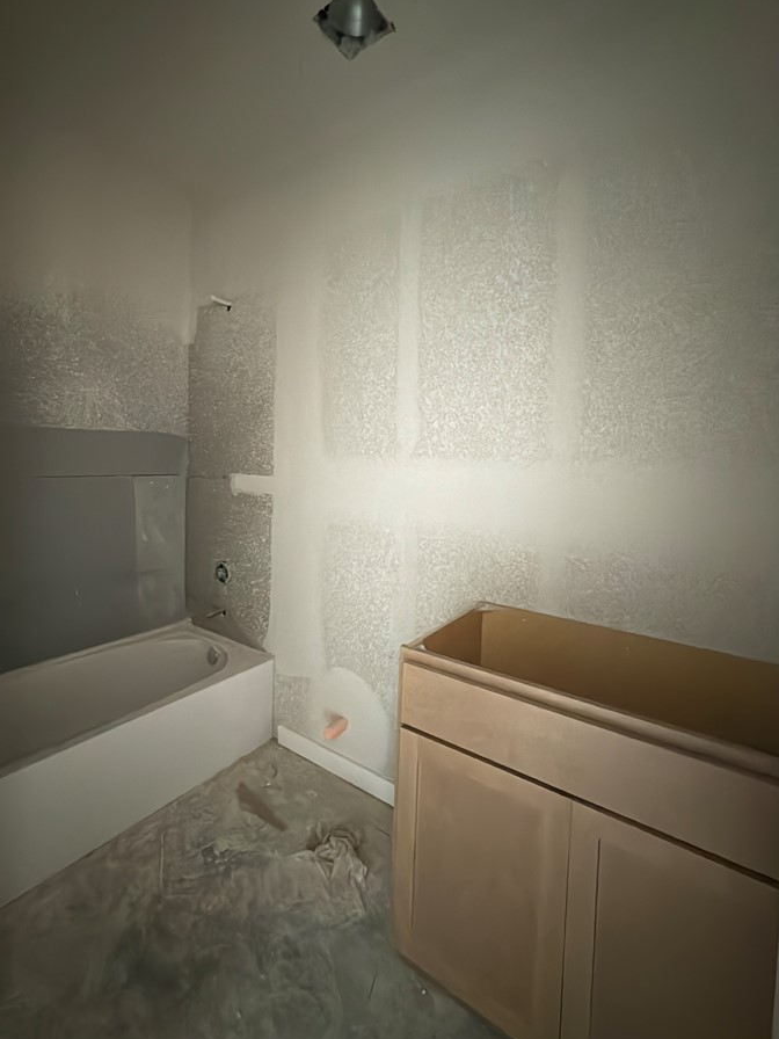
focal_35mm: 16
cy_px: 479
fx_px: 480
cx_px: 343
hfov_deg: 77.8
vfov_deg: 94.3
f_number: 2.2
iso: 3200
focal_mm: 2.22
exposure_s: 1/15
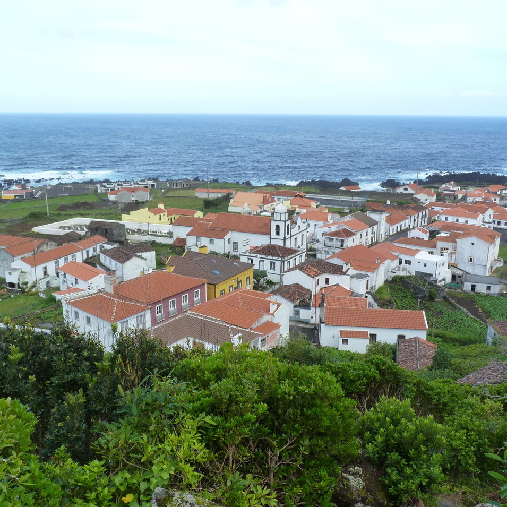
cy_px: 253
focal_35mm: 32
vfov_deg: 51.1
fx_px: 530
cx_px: 255
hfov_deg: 51.1
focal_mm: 4.8
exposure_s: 1/250
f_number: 4.5
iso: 125
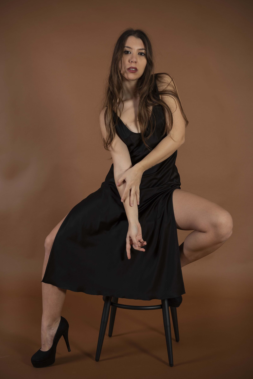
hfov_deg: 22.6
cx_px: 126
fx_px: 632
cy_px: 190
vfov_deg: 33.4
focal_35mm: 60
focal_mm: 60
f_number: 8
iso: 200
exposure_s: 1/160
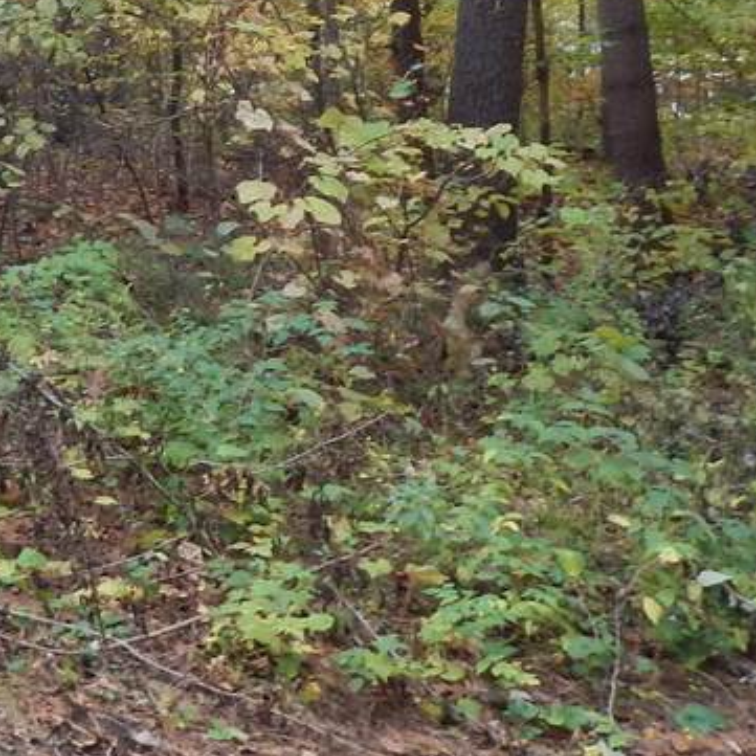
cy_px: -165
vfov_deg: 22.8
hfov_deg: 21.4
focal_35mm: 69
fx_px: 1705
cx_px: -350
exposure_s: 1/100
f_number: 3
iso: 125
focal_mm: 4
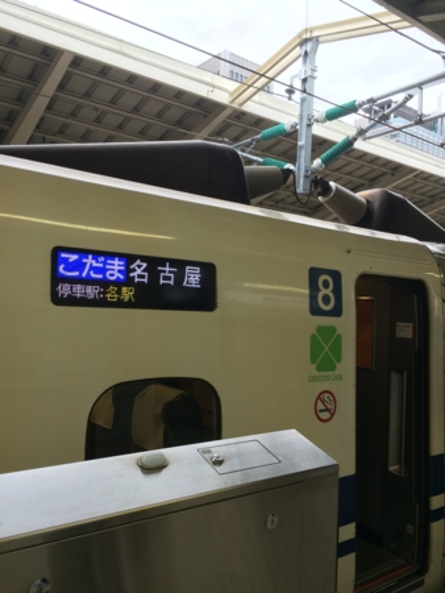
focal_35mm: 29
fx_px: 497
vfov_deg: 61.6
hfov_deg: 48.3
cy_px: 296
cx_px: 222
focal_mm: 4.15
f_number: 2.2
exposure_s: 1/120
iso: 64
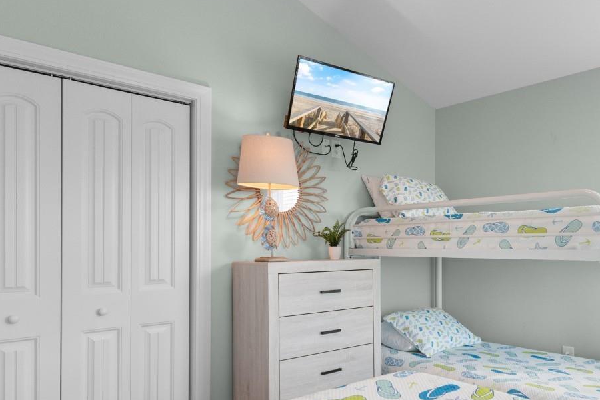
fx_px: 450
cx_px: 405
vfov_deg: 47.6
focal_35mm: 27
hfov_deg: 65.4
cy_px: 244
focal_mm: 10
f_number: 4.5
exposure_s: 1/3
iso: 100
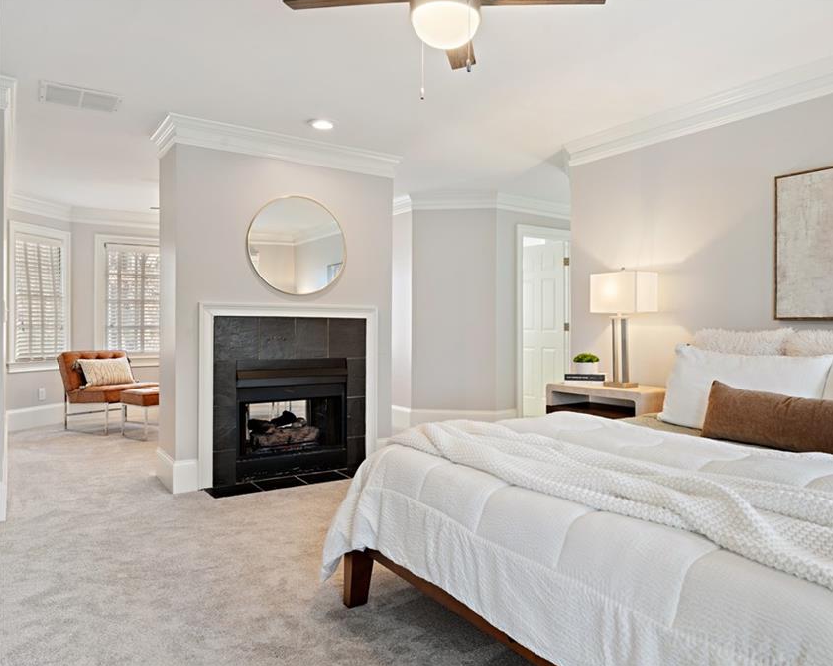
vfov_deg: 57.9
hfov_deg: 68.5
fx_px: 603
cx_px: 506
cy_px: 331
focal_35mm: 24
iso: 400
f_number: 10
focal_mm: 21.4
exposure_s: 1.3
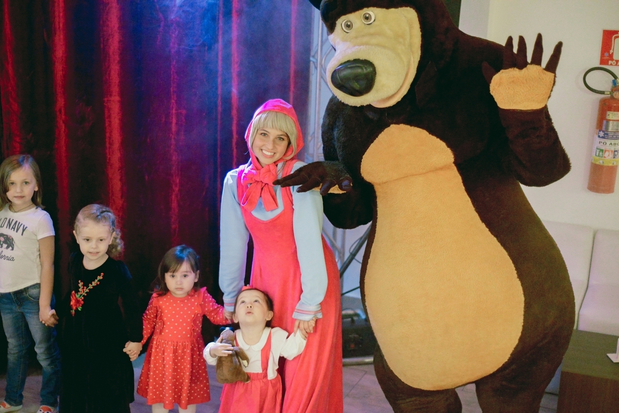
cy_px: 206
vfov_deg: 27.0
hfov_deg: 39.6
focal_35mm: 50
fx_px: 860
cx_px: 310
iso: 6400
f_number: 2.2
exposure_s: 1/200
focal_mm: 50
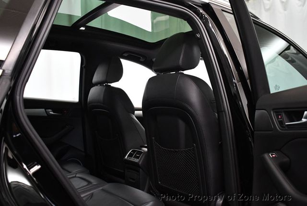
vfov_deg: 36.9
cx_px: 154
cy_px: 103
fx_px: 307
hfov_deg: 53.1
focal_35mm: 36
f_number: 3.5
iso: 2500
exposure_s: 1/125
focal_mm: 18
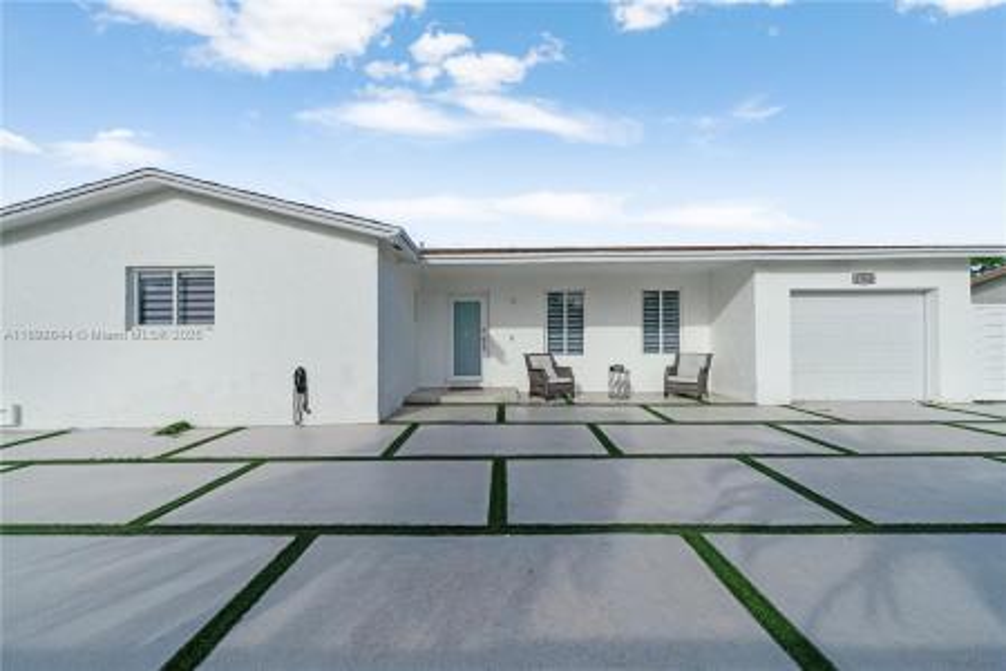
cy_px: 336
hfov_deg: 104.3
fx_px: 391
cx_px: 503
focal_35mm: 14
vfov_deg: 81.2
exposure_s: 1/100
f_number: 10
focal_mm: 14
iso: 125
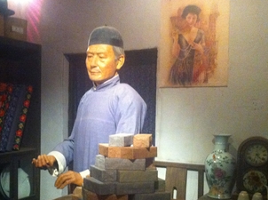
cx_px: 94
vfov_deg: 25.0
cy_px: 129
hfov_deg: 33.1
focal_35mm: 58
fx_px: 448
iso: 800
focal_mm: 3.85
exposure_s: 1/15
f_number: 2.8
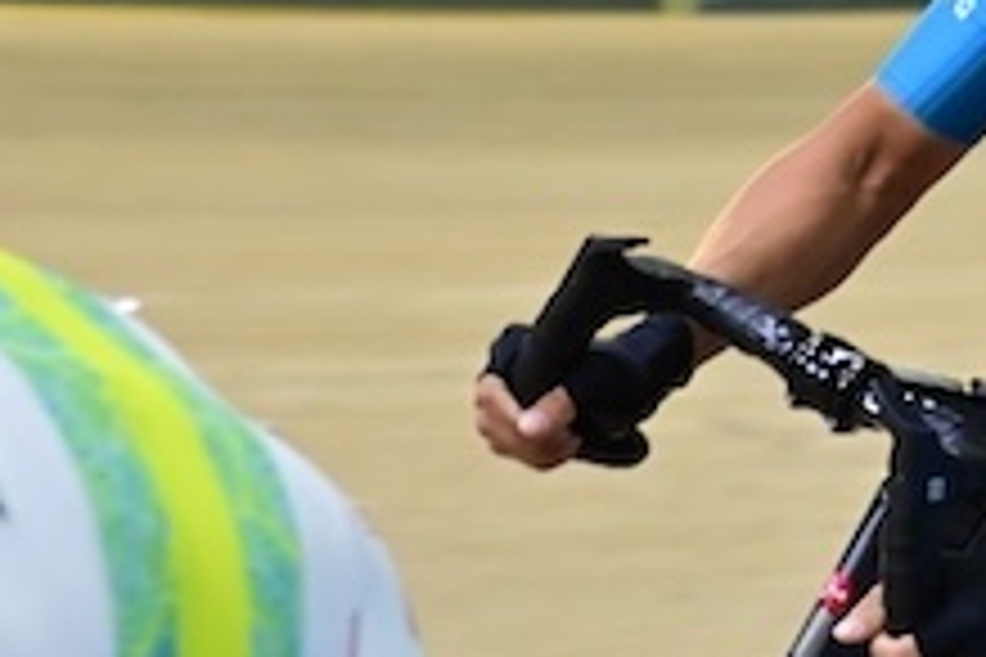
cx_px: 1180
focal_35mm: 383
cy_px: 1024
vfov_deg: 3.6
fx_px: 10489
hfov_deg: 5.4
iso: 5000
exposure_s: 1/500
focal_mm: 105
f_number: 8
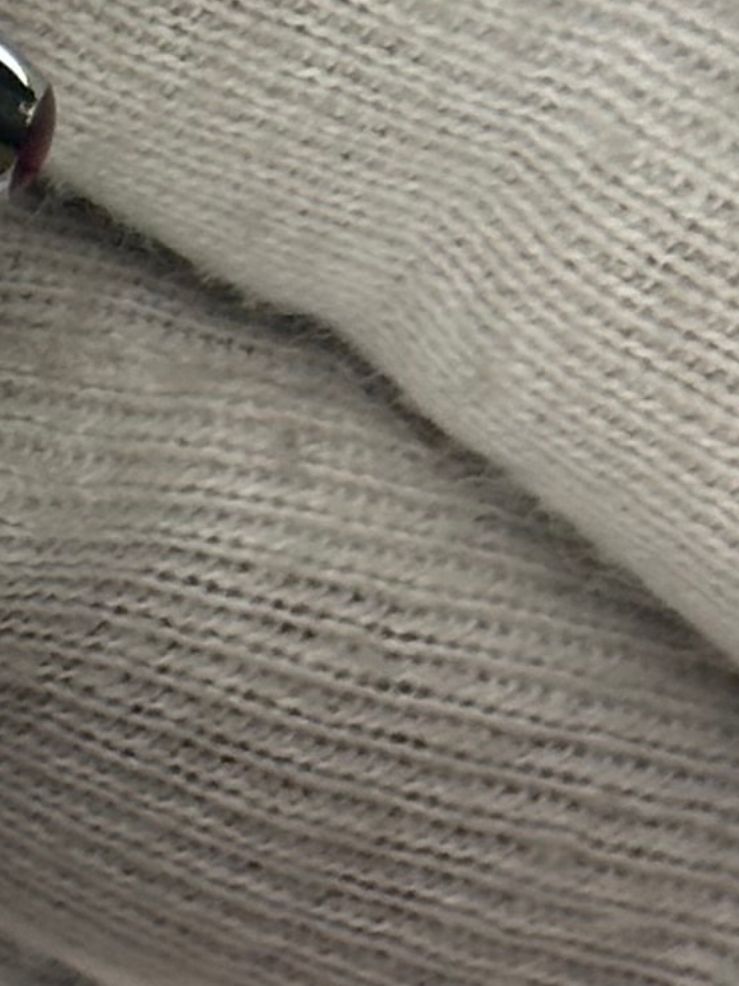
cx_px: -794
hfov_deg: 5.5
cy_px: 612
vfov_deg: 7.5
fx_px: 7486
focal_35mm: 263
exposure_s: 1/1339
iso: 64
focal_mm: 6.86
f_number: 1.78
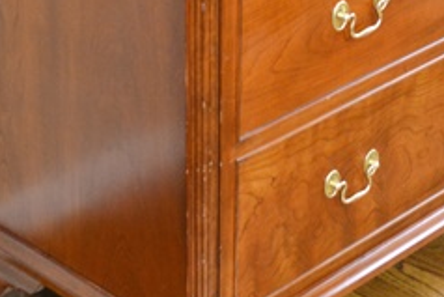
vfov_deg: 11.3
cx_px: 317
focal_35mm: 121
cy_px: 97
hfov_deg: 16.8
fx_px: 1493
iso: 2000
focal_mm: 32
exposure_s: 1/30
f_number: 4.8
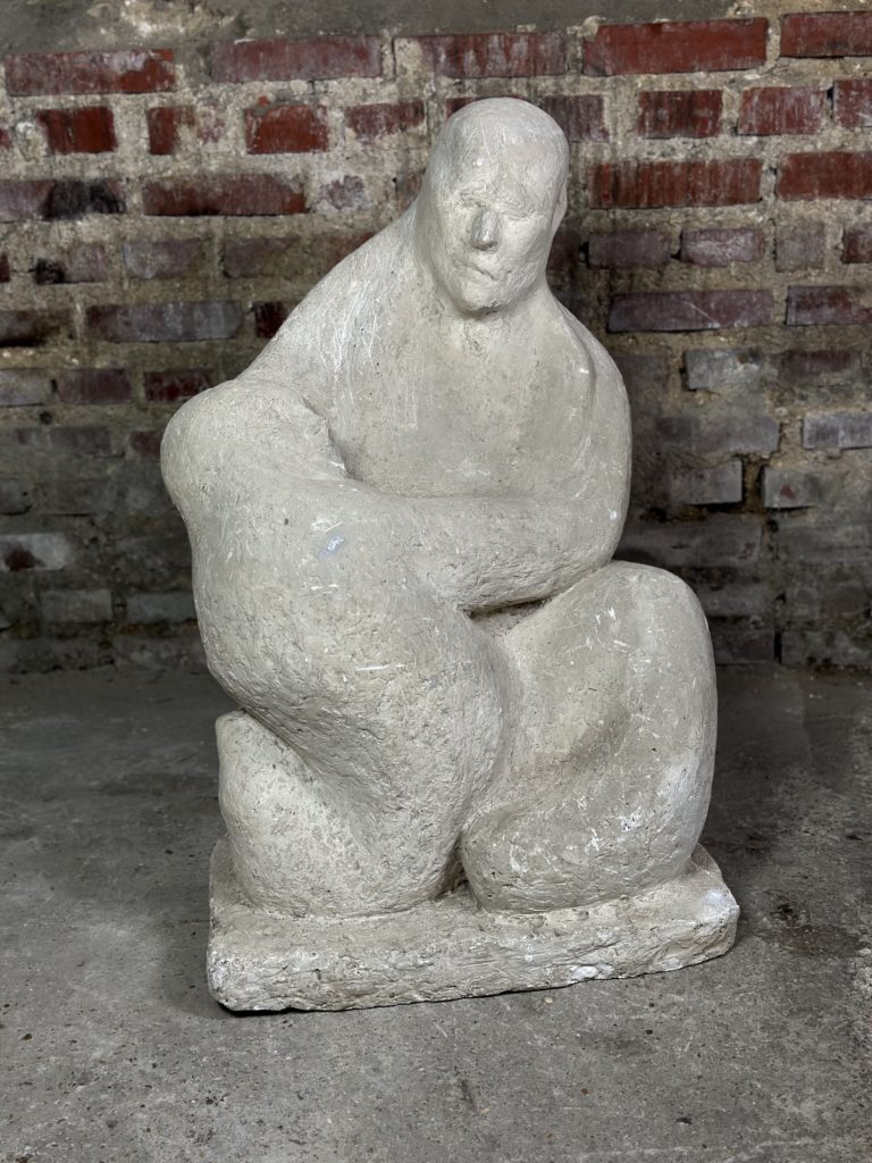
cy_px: 582
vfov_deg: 39.7
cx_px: 436
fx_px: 1612
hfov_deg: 30.3
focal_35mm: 48
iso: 125
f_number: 1.78
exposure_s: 1/100
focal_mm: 6.86
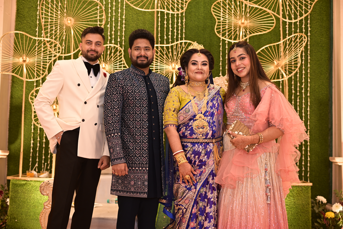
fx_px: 477
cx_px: 172
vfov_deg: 27.0
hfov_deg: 39.6
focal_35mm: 50
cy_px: 114
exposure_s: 1/160
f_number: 2.8
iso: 400
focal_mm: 50
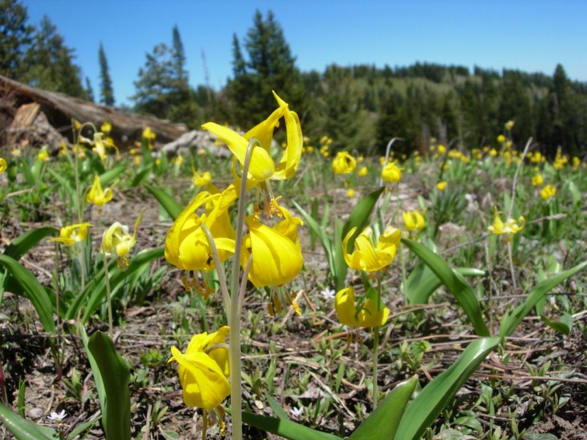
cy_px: 220
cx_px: 294
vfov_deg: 37.7
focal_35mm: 38
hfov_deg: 49.0
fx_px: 644
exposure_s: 1/645
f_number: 4.8
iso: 64
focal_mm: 7.8
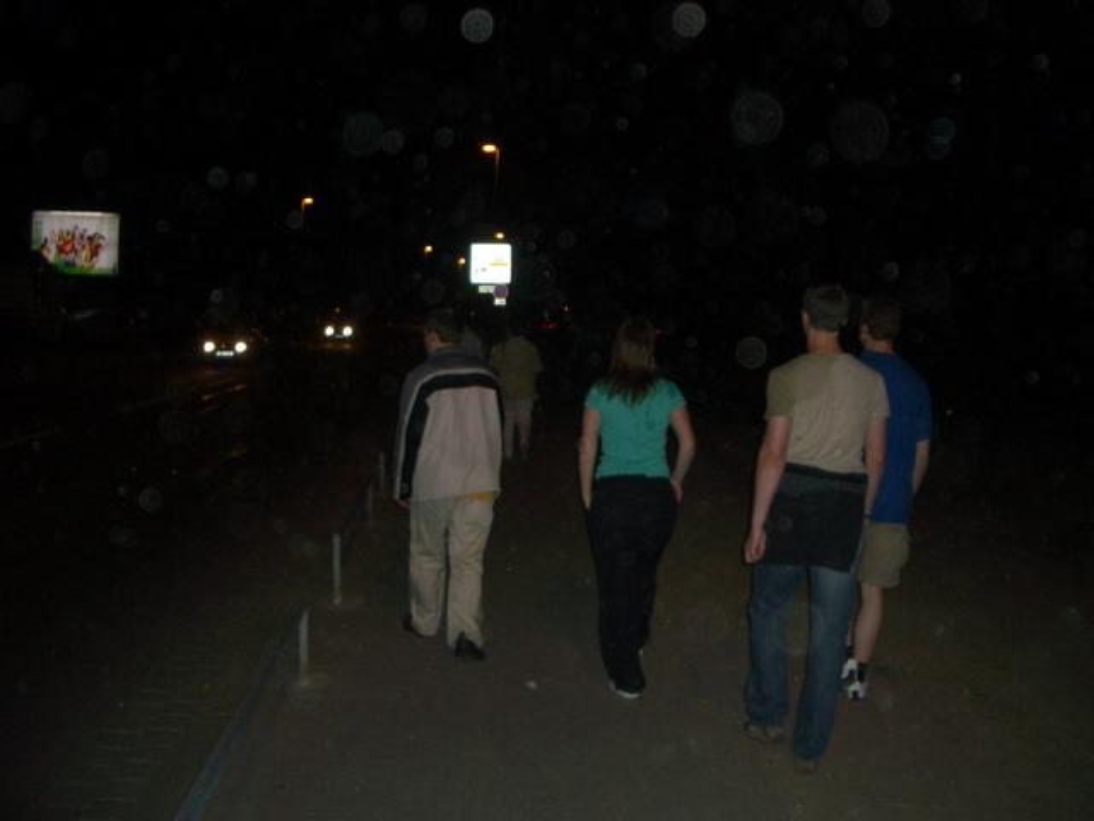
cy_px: 410
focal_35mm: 35
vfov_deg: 40.7
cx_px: 547
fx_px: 1106
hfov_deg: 52.6
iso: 100
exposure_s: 1/60
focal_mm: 5.8
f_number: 2.6
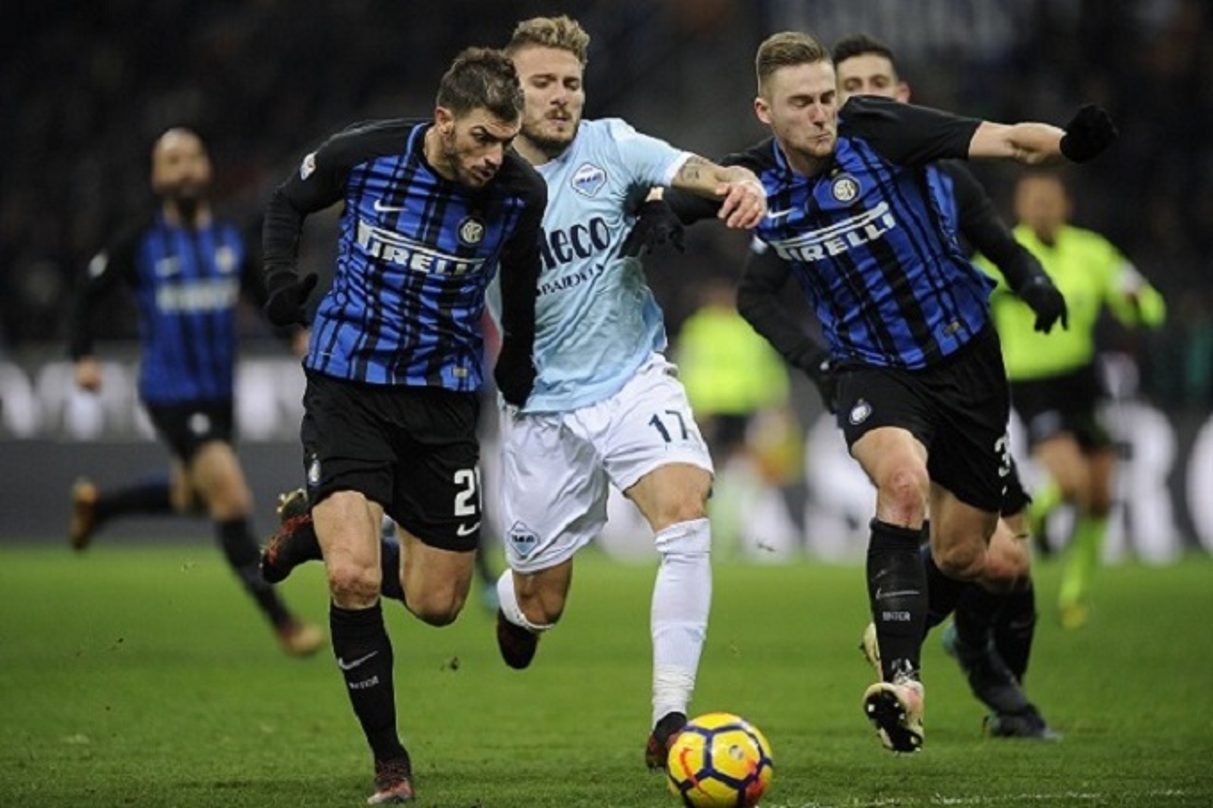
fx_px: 13474
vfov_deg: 3.4
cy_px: 404
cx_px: 606
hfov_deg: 5.2
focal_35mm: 400
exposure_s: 1/1000
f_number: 2.8
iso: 1600
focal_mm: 400
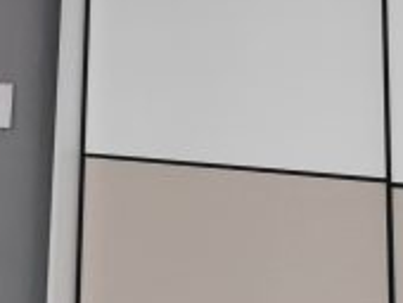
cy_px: -282
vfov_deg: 11.2
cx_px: 114
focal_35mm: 122
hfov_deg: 16.1
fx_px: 1422
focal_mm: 5.58
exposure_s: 1/30
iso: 500
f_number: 1.8
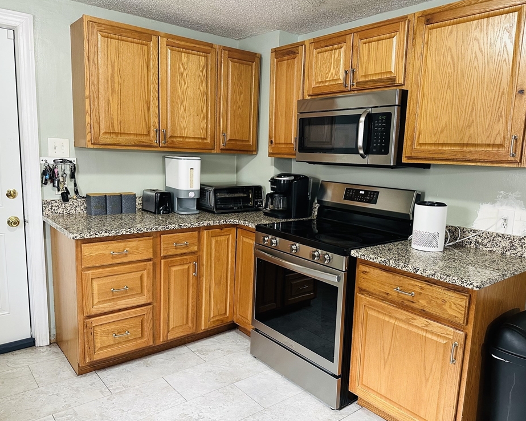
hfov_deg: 66.0
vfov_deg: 54.9
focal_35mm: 26
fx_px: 405
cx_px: 275
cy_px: 216
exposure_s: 1/60
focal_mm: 6.86
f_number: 1.78
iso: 400
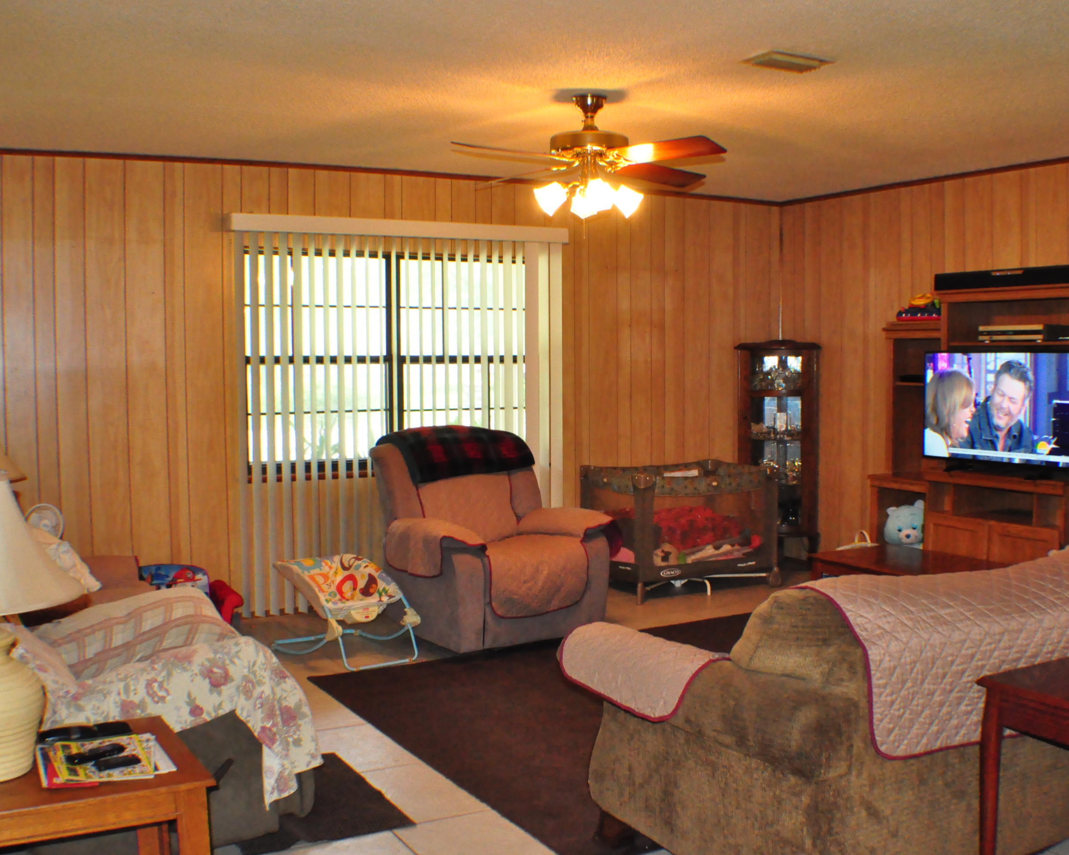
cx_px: 568
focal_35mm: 45
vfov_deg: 33.4
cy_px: 426
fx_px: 1424
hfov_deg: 41.1
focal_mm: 26
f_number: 8
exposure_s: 1/60
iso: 3200
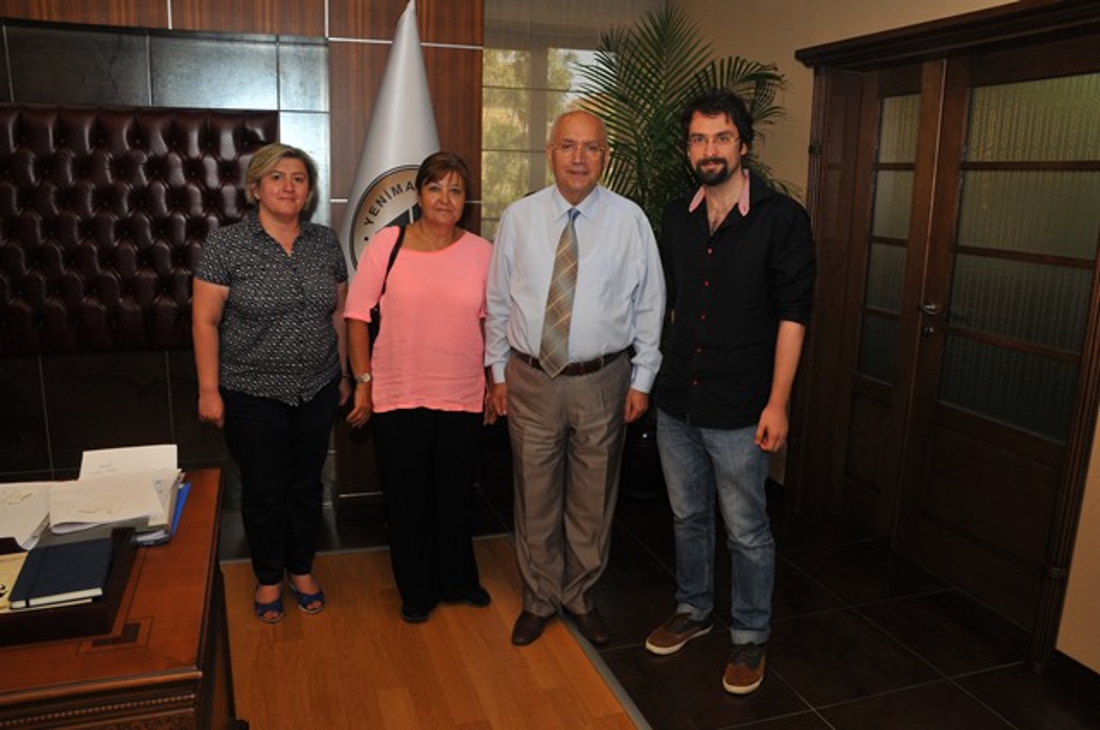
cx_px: 550
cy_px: 365
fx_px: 824
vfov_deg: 47.8
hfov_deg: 67.4
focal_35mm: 27
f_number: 6.3
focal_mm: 18
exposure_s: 1/60
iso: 640
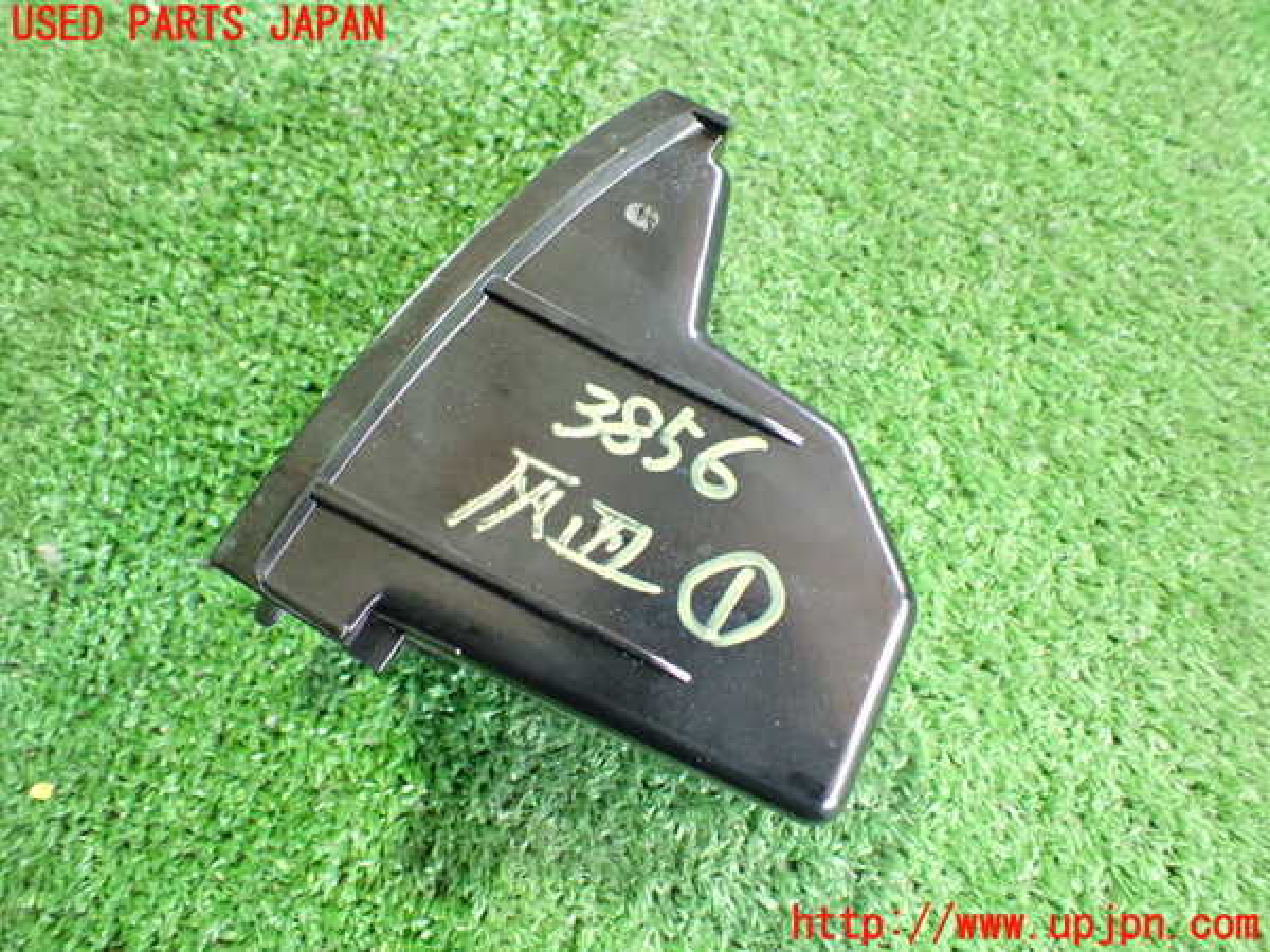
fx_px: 1101
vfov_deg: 46.8
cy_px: 476
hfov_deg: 60.0
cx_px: 635
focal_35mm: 30
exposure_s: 1/30
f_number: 2.3
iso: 1000
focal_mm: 5.4
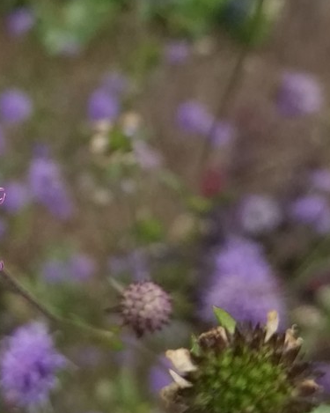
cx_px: 24
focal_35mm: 49
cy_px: 192
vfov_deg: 38.0
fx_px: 598
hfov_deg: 29.4
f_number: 1.8
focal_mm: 5.4
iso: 800
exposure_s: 1/12048
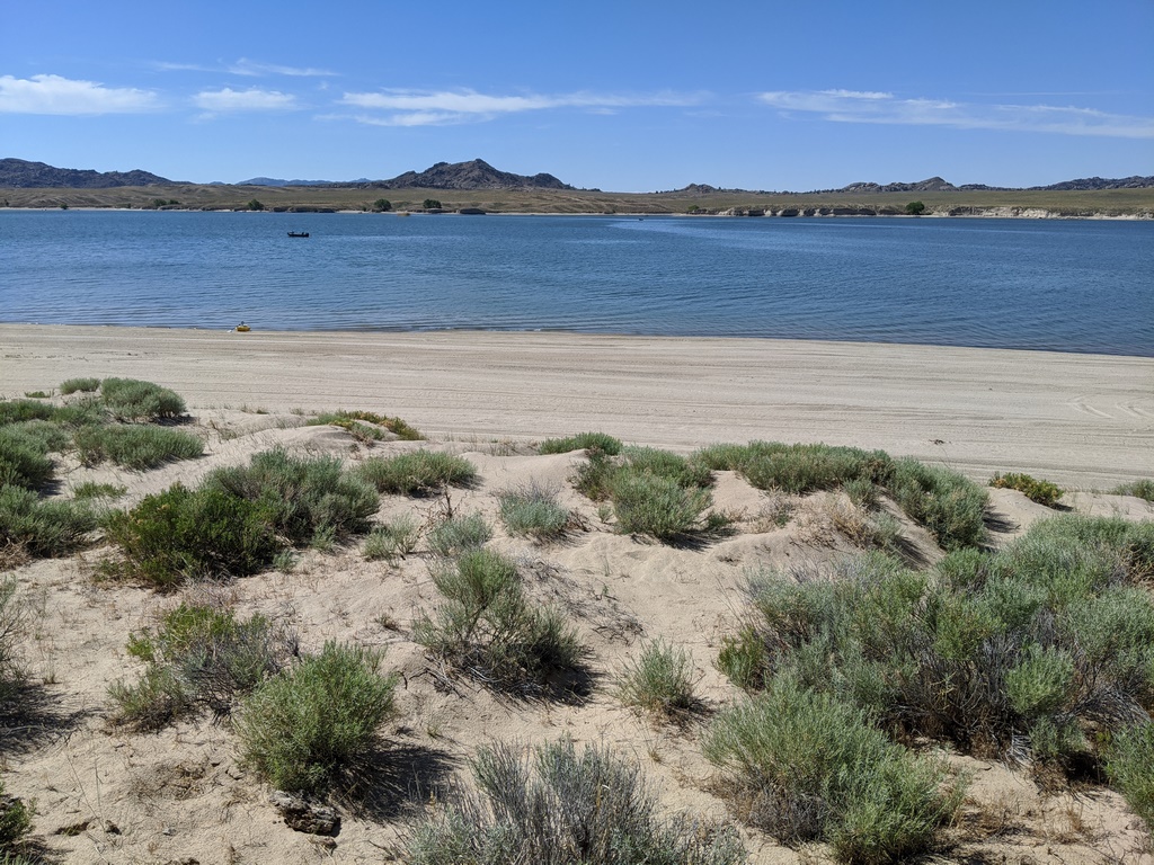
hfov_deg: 65.3
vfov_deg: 51.4
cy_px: 432
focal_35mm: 27
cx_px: 577
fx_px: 900
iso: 69
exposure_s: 1/4695
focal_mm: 4.44
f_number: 1.8
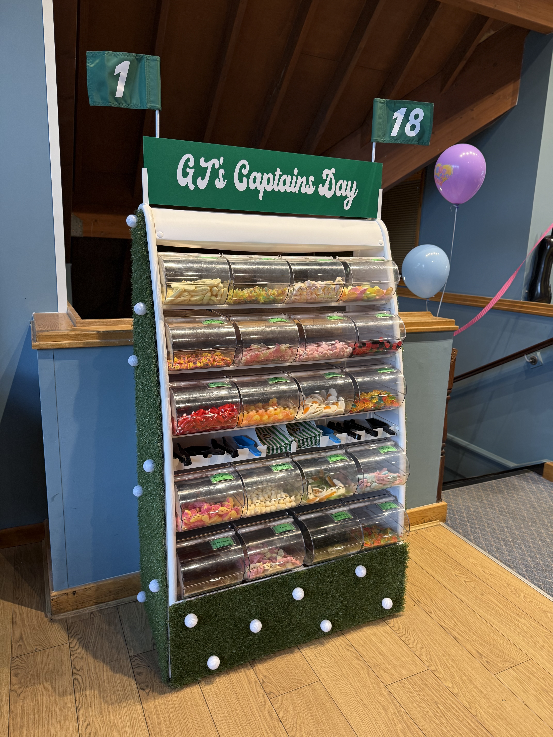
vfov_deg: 71.6
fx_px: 511
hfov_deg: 56.8
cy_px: 368
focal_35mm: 24
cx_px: 276
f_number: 1.78
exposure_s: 1/100
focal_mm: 6.76
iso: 160
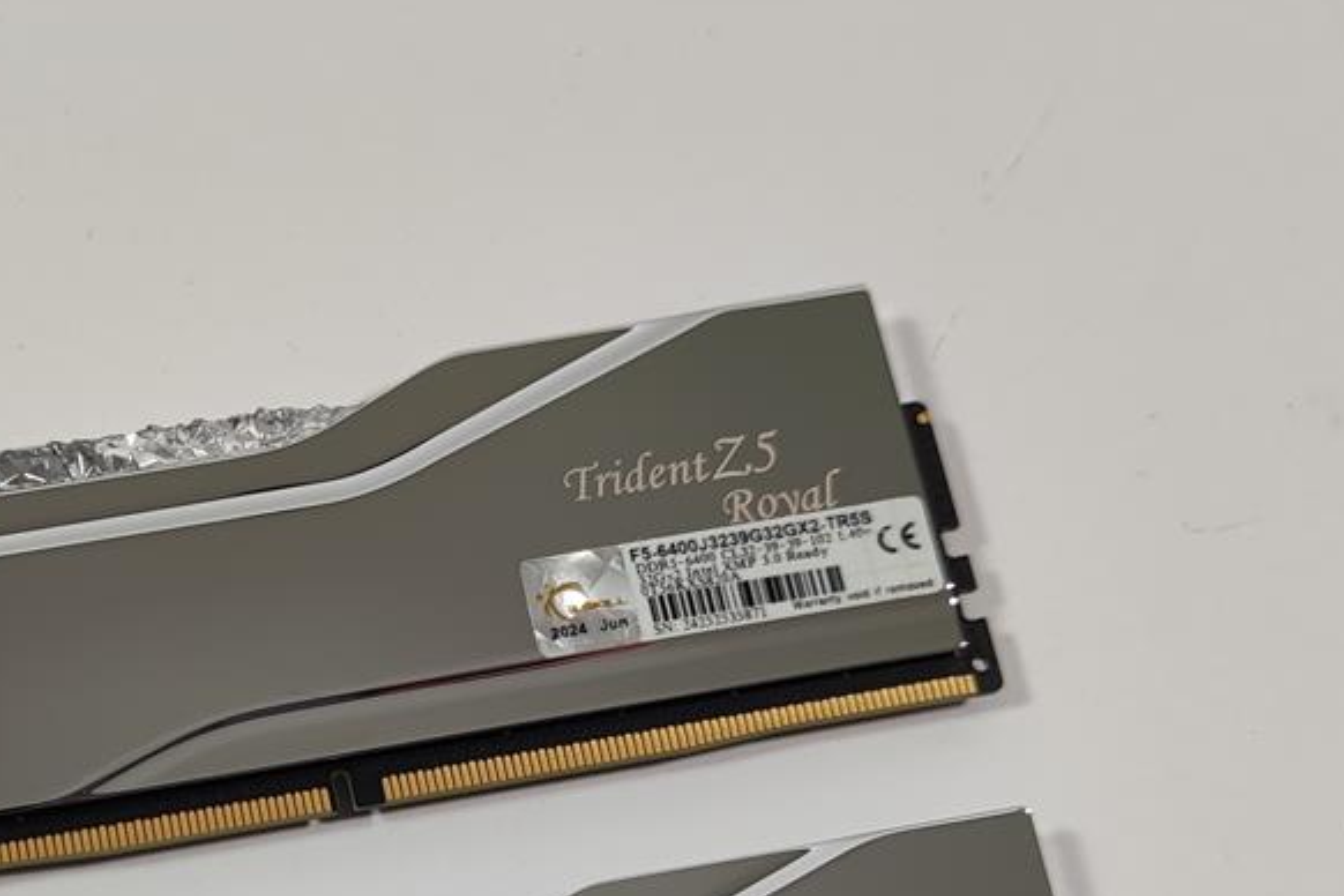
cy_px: 842
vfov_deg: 19.8
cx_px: 300
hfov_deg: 29.5
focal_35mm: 67
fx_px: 2501
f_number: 1.85
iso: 64
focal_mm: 6.78
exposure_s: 1/100
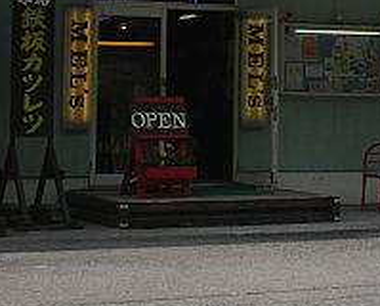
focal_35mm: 119
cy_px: -34
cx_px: 330
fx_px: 1341
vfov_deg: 12.8
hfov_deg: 16.0
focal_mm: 9.8
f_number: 5.6
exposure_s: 1/200
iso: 50
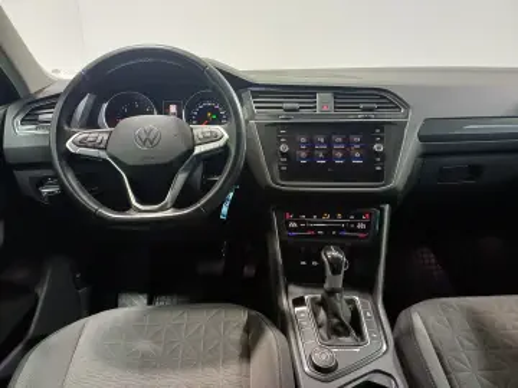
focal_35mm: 25
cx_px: 259
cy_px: 194
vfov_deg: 54.9
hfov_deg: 69.4
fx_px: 374
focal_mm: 4.65
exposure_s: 1/33.3
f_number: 1.8
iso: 320
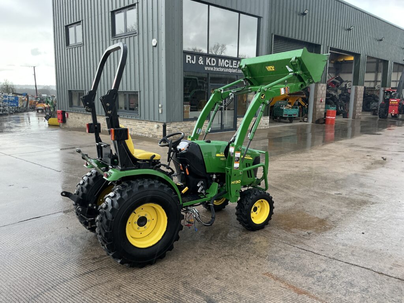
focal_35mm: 28
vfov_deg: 49.7
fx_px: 327
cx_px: 202
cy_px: 152
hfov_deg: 63.4
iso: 40
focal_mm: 3
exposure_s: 1/122
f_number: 1.8
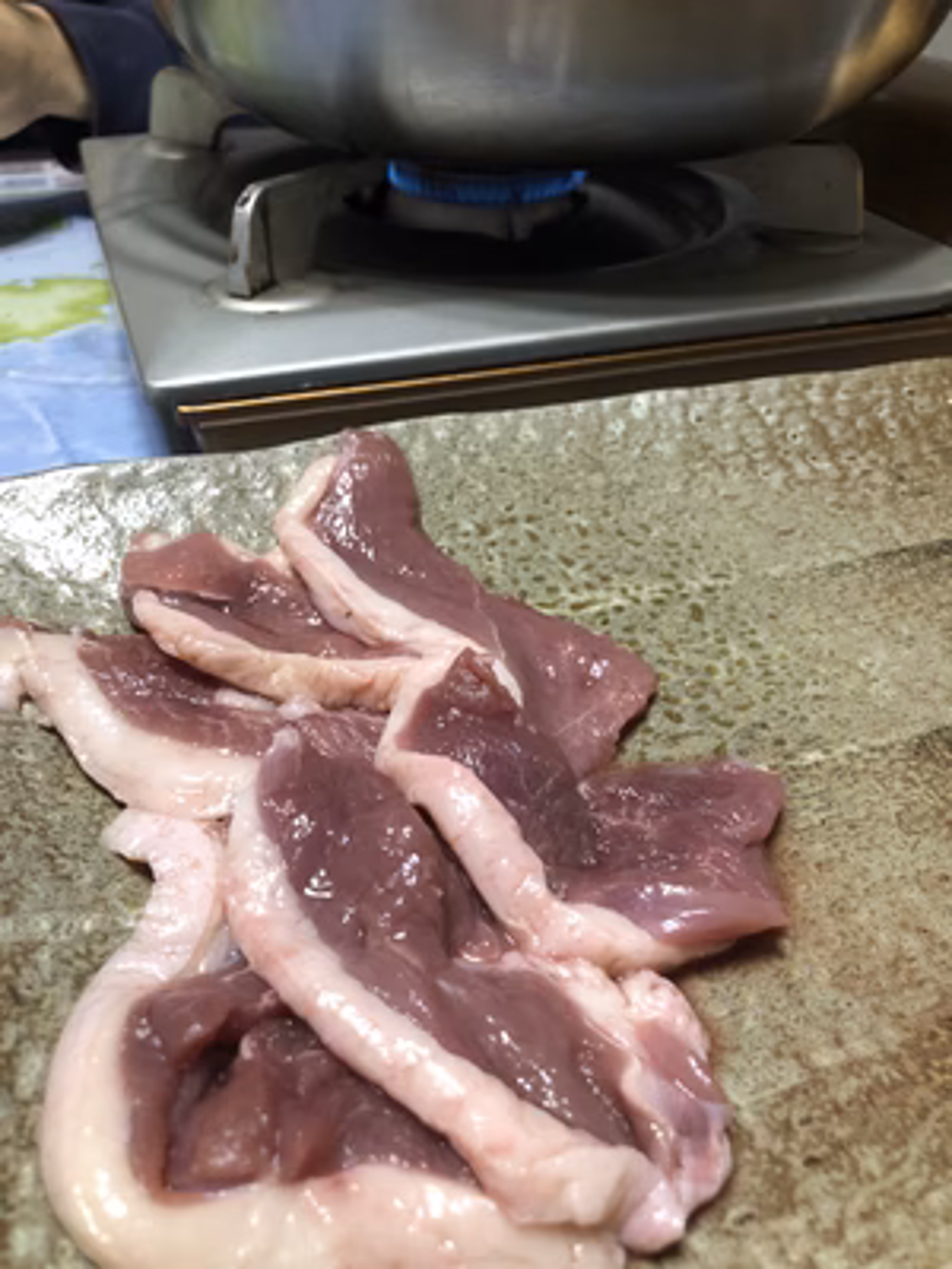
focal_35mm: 28
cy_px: 634
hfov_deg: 49.7
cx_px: 476
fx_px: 1027
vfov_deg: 63.4
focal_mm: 4
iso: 80
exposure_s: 1/17
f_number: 1.8
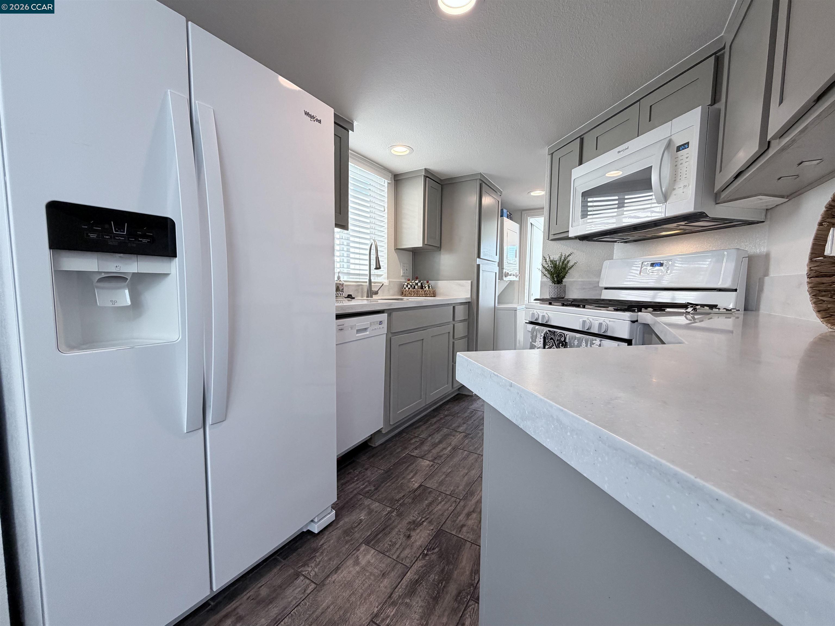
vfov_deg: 85.7
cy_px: 313
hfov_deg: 102.1
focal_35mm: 14
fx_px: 338
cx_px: 418
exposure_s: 1/120
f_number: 2.2
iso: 125
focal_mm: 2.22
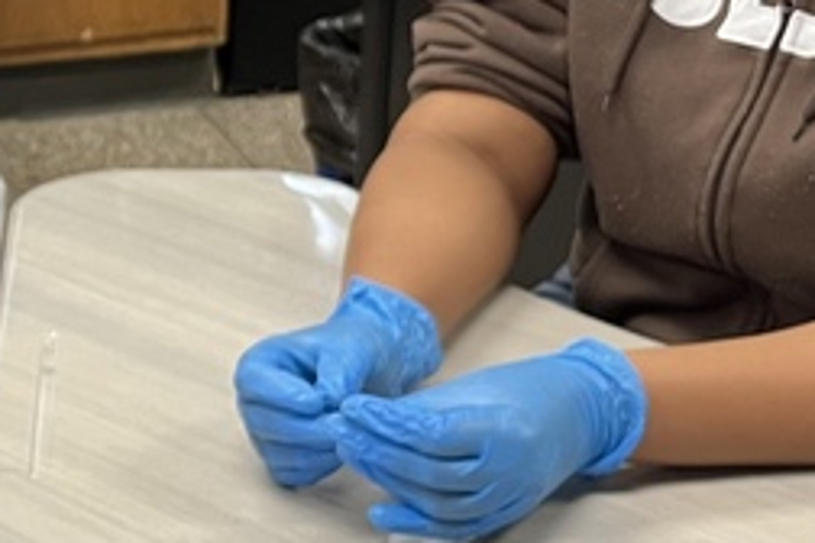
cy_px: 246
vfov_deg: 12.5
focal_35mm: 110
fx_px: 2490
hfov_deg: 17.9
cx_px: -100
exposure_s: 1/61
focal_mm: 5.1
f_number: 1.6
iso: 100
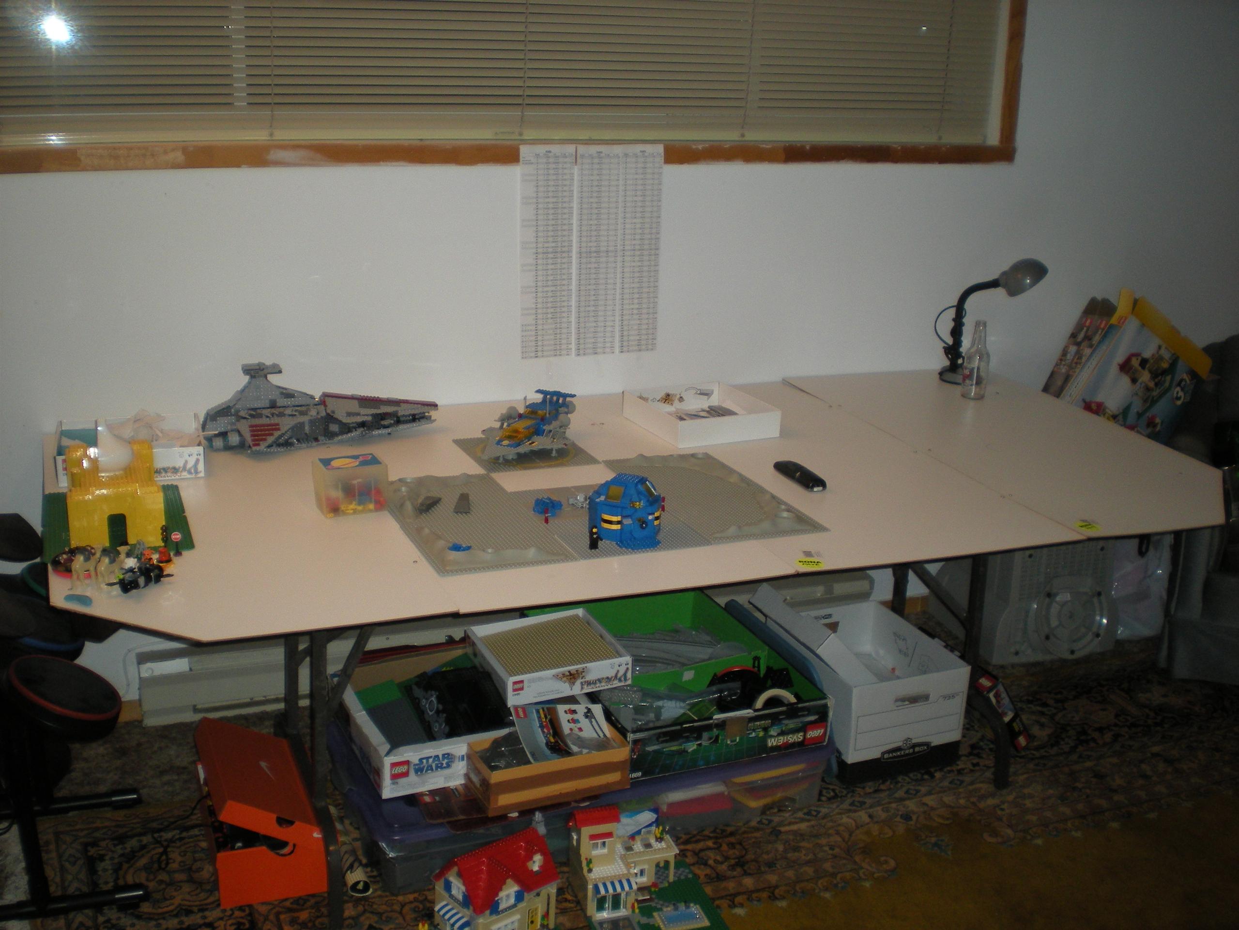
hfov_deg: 49.0
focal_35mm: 38
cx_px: 620
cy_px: 465
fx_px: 1360
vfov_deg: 37.7
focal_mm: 6.3
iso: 125
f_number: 3.1
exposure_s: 1/60
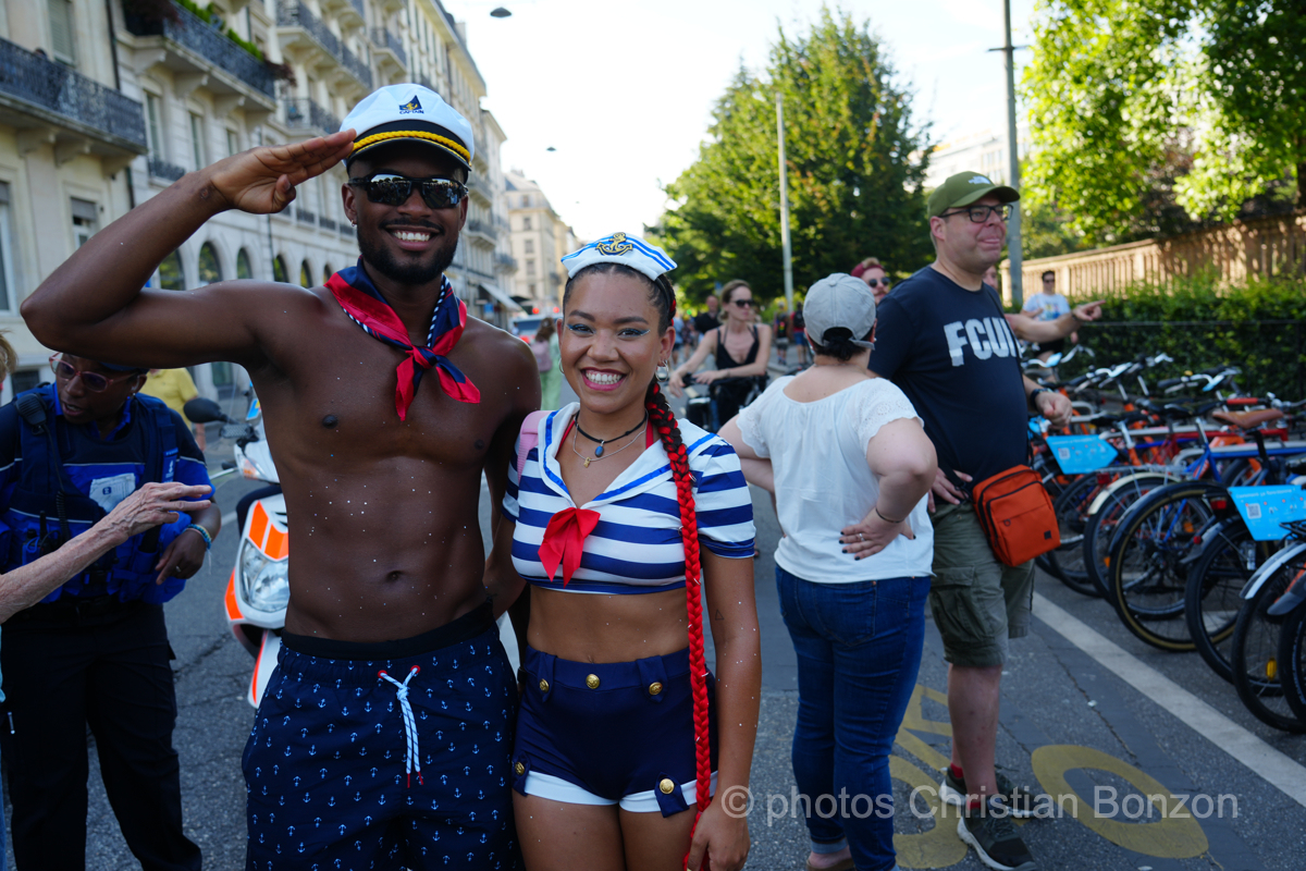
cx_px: 653
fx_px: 1125
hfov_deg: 60.3
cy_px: 436
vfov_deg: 42.3
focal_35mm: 31
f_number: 4.5
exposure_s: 1/200
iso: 100
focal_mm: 31
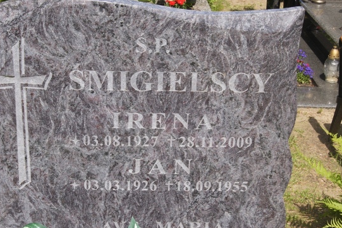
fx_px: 674
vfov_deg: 19.2
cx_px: 153
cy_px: 125
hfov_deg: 28.5
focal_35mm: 71
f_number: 16
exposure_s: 1/160
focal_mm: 40
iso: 200
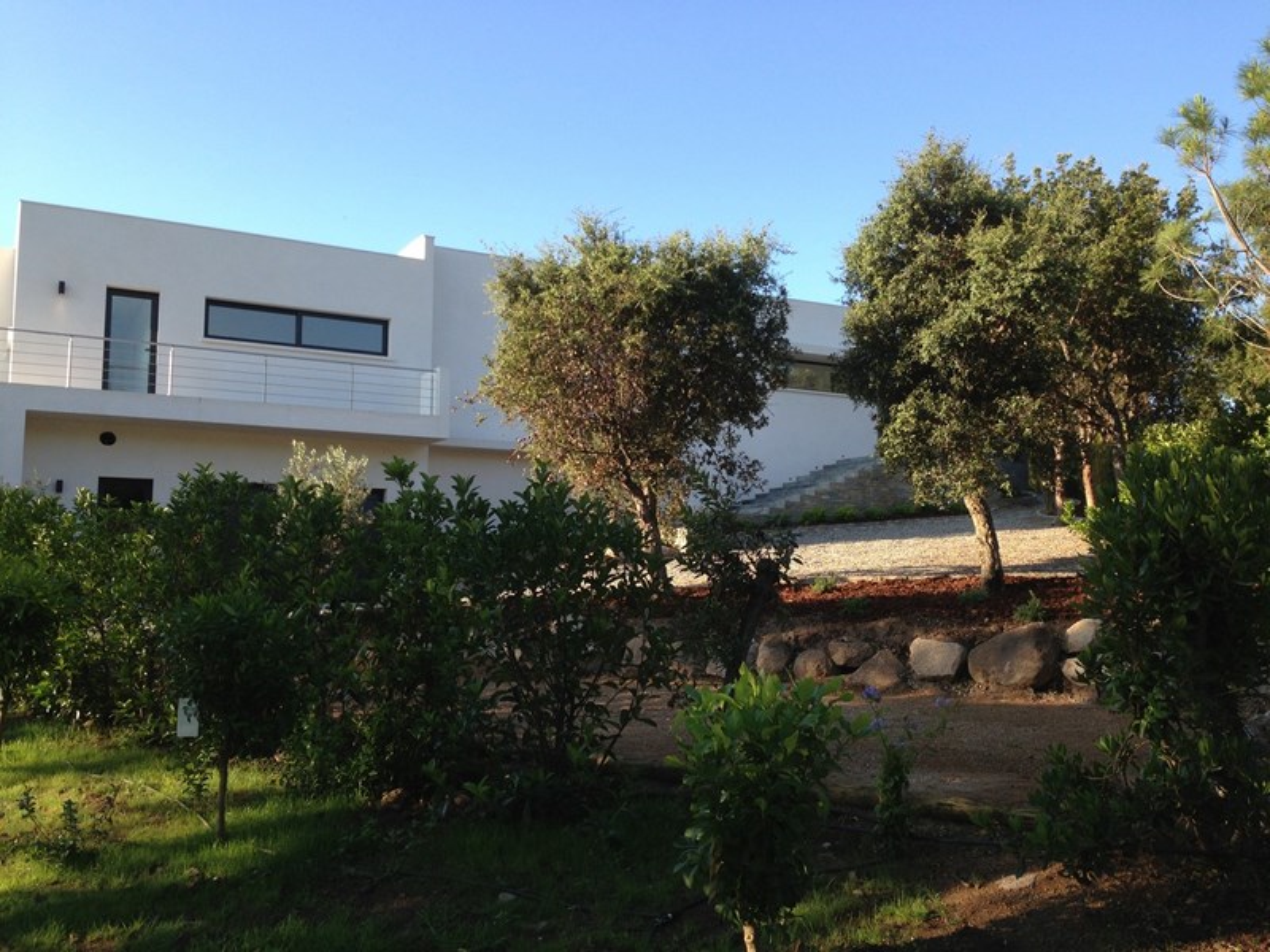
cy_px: 476
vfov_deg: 42.9
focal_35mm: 33
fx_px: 1211
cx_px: 635
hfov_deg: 55.4
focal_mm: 4.13
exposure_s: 1/437
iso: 50
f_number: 2.4
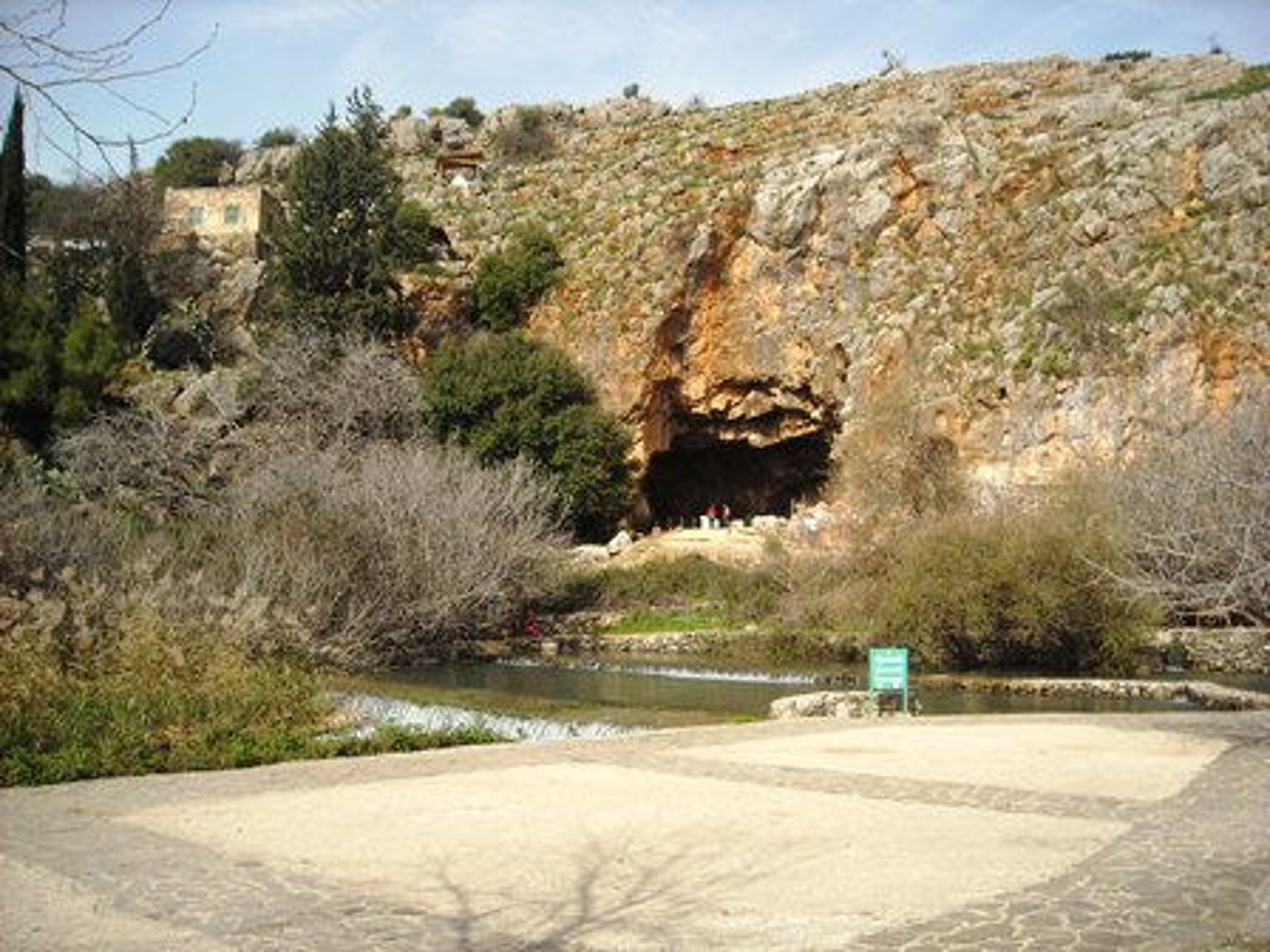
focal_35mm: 35
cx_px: 635
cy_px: 476
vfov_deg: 40.7
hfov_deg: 52.6
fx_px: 1284
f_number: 5.6
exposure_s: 1/161
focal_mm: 5.7
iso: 64
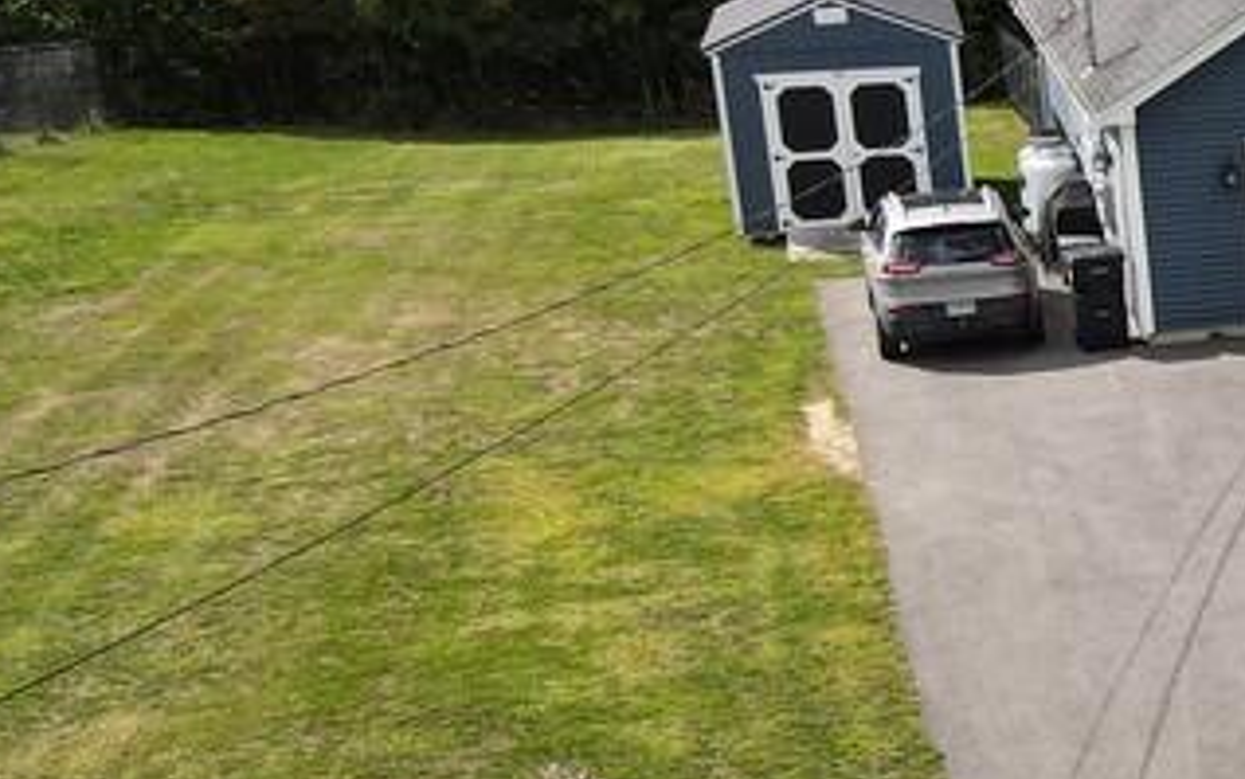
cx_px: 1891
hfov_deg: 21.1
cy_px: 642
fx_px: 2783
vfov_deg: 15.8
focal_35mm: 82
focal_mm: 4.5
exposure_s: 1/500
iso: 100
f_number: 2.8
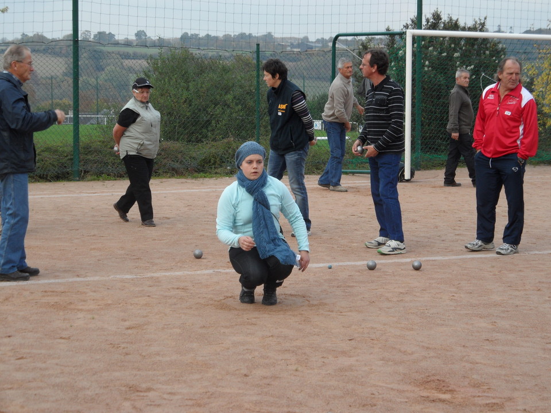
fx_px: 1273
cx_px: 276
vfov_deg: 18.4
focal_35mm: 80
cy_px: 206
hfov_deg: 24.4
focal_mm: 13.2
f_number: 4.2
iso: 80
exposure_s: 1/180
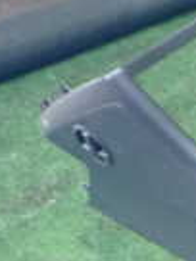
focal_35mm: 132
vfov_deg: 14.6
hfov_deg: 9.5
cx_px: 525
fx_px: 997
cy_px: 294
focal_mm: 5.4
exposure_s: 1/30
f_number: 2.3
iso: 400
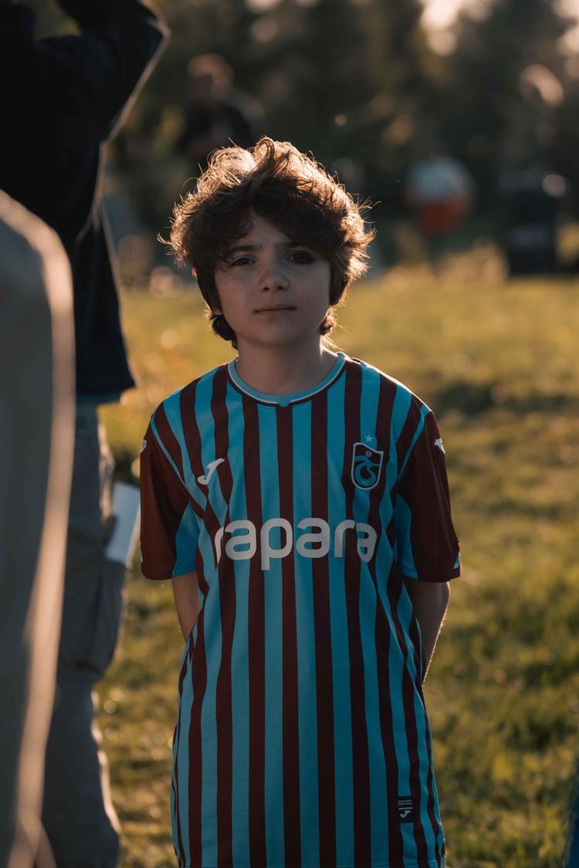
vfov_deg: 15.2
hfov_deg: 10.2
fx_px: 3257
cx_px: 290
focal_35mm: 135
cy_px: 434
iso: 125
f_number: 2.8
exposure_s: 1/2500
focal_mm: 90.3
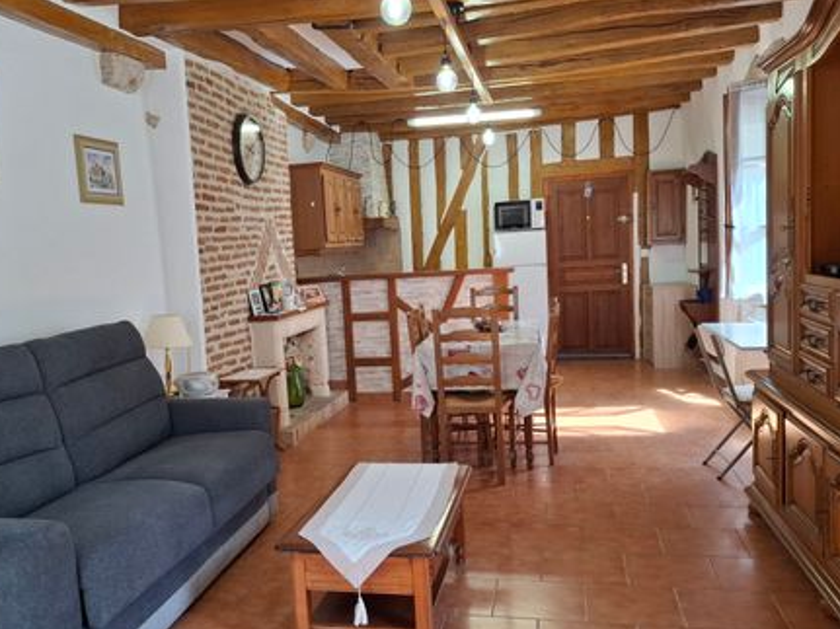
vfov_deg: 44.1
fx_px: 776
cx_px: 368
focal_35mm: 32
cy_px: 343
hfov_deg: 56.7
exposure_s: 1/100
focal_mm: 5.54
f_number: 1.8
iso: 200
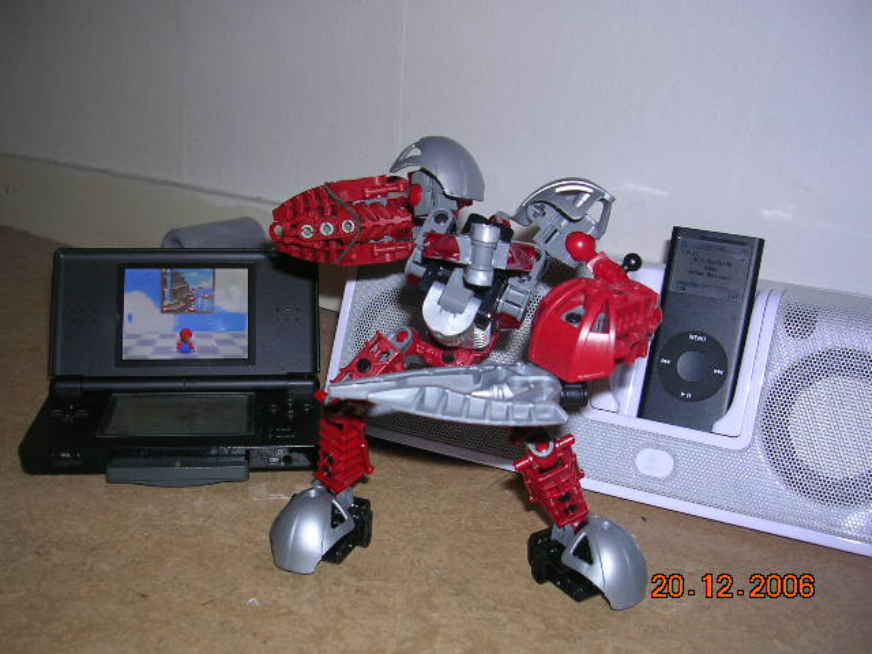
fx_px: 957
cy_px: 327
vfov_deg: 37.7
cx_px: 436
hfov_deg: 49.0
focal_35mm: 38
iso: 50
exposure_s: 1/60.1
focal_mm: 5.8
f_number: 2.8
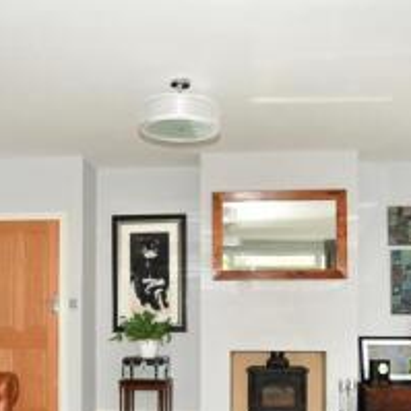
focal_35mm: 42
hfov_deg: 40.0
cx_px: 211
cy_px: 313
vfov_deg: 38.9
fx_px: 564
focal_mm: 10
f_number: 5
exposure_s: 1/5
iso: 250
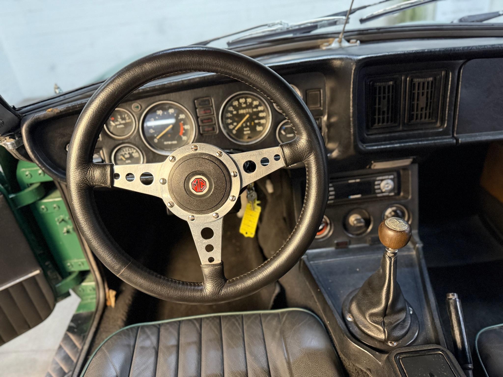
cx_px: 252
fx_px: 349
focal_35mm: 24
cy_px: 188
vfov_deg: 56.8
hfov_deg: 71.6
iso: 800
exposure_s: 1/33
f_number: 1.78
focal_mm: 6.76
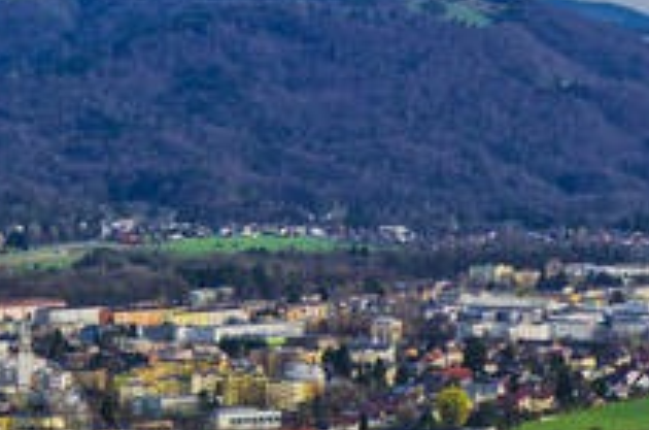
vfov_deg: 7.8
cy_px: 430
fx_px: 3148
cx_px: -467
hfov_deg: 11.1
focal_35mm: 175
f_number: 8
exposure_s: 1/250
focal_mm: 28
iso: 100
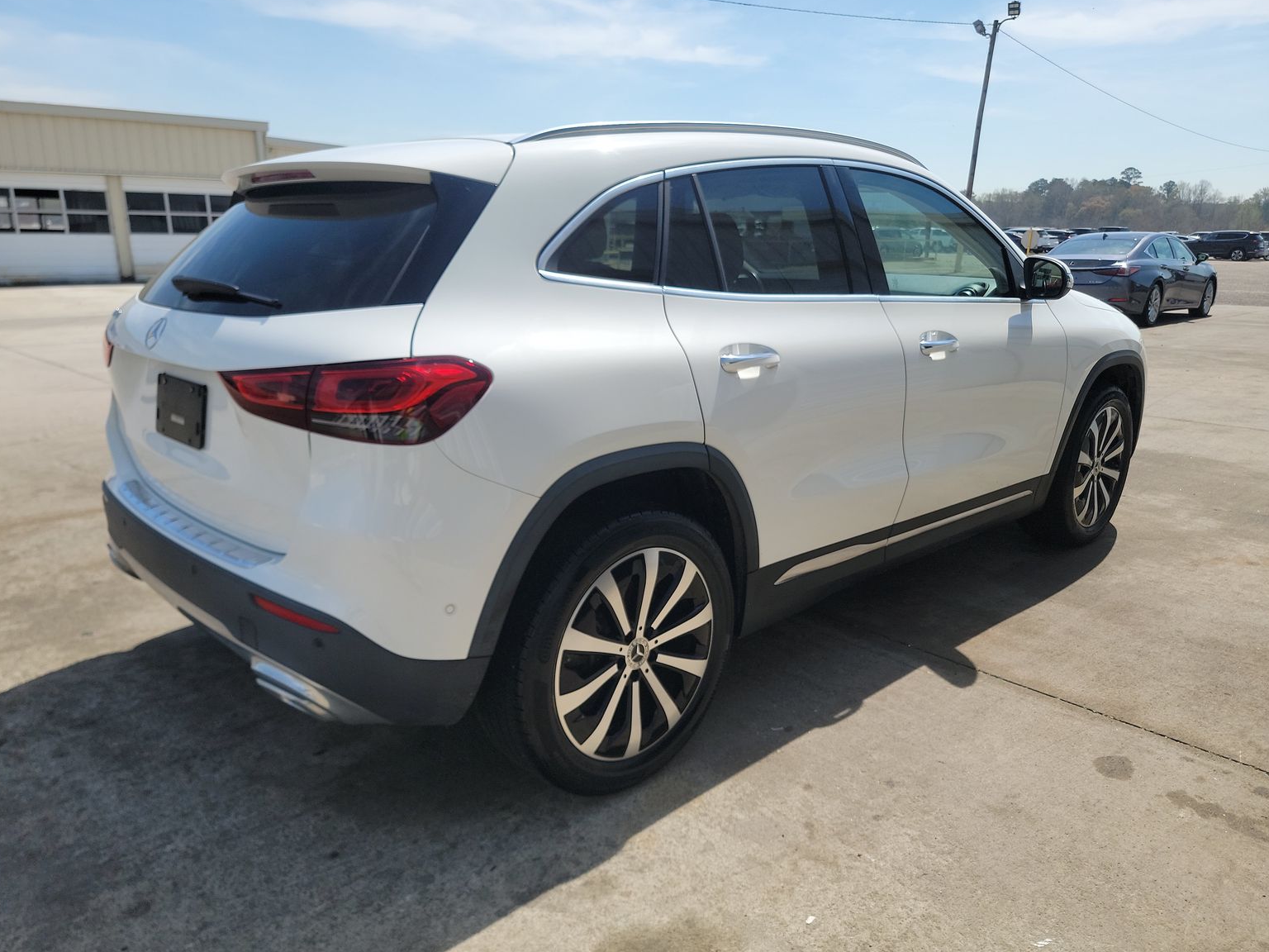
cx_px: 629
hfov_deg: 69.4
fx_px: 916
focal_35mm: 25
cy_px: 483
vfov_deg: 54.9
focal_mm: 6.7
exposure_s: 1/952
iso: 50
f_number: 1.8
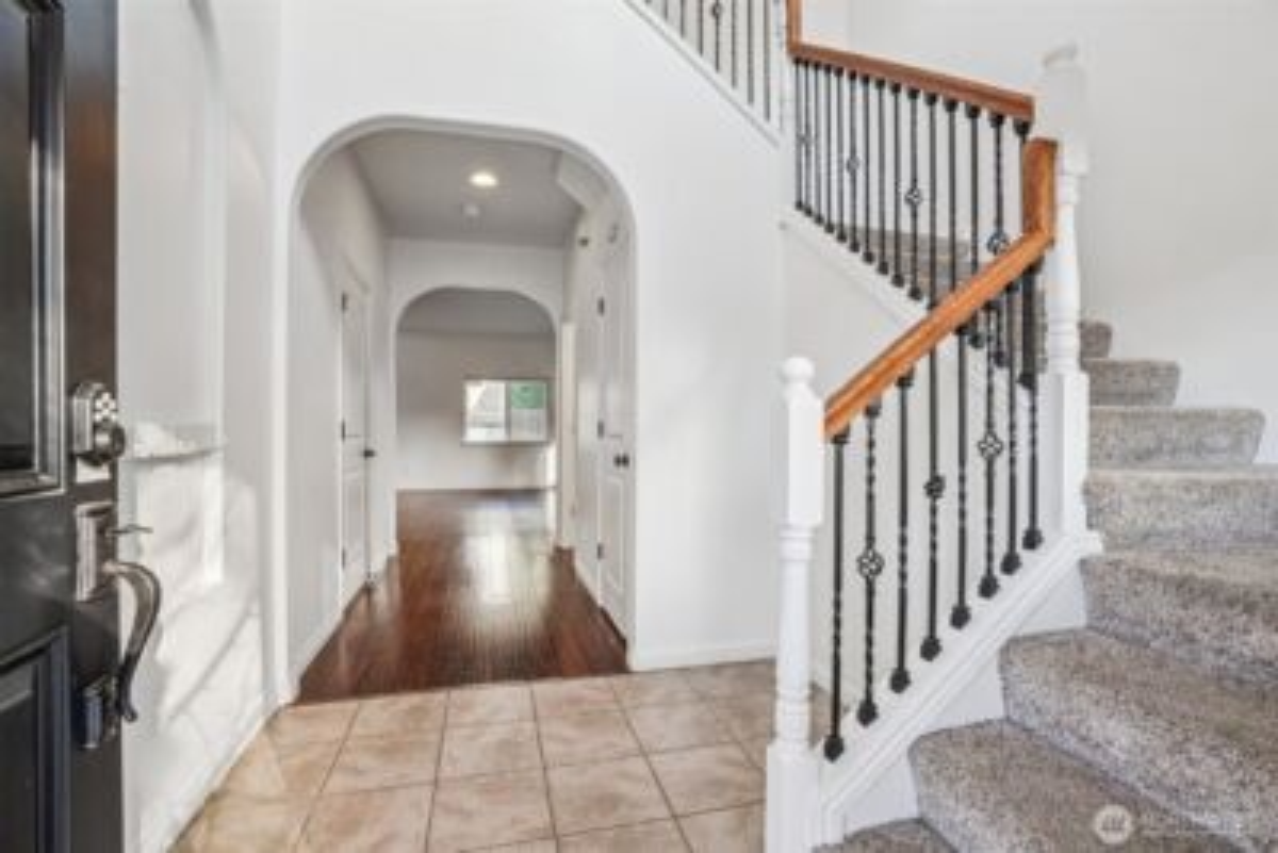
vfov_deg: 73.8
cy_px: 426
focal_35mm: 16
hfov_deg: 96.7
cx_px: 639
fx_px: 568
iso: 400
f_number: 8
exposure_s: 1/15
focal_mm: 16
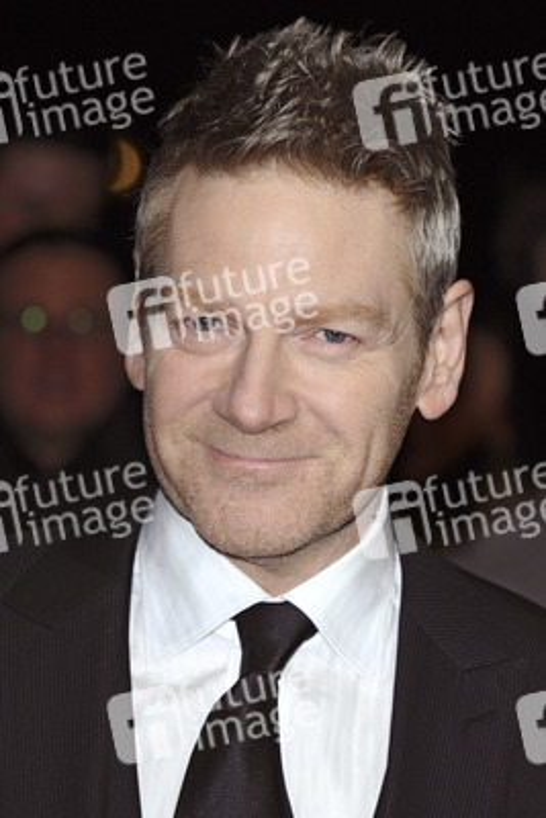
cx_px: 273
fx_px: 3409
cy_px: 409
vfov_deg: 13.7
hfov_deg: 9.2
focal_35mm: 150
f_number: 4.5
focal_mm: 100
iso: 640
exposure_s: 1/250
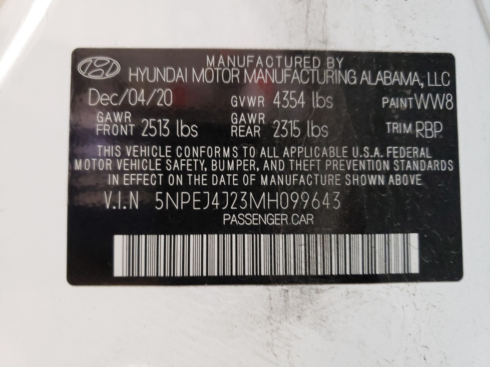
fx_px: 368
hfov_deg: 67.3
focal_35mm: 26
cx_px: 245
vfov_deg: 53.1
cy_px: 184
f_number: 1.5
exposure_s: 1/30
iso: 325
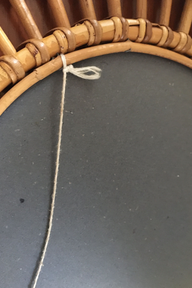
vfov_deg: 60.3
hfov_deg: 42.3
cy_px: 142
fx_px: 248
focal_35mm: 31
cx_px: 105
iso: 320
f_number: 2.2
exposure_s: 1/15
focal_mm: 4.15
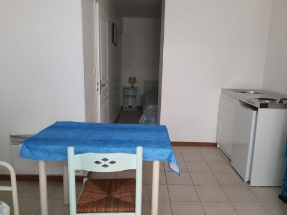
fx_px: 216
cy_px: 108
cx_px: 144
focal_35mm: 26
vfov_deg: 53.1
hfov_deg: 67.3
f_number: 1.7
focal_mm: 4.32
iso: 320
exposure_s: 1/120
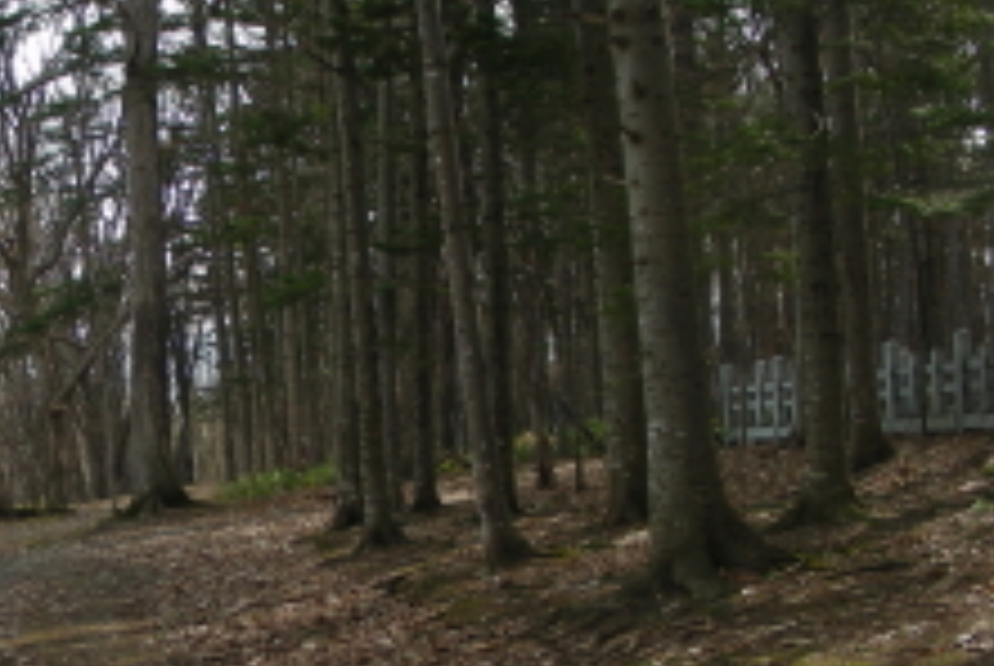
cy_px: 421
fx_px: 2074
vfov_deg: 18.2
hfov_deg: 26.3
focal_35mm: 75
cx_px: 153
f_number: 3.5
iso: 50
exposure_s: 1/116
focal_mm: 6.3
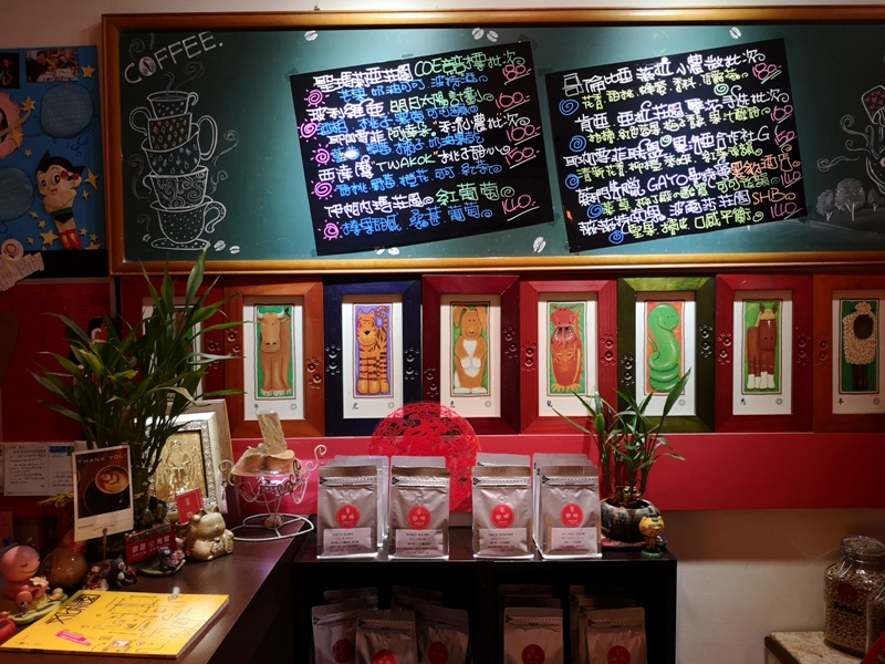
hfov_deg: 65.3
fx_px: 690
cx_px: 442
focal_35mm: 27
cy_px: 332
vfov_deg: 51.4
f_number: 1.8
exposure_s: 1/60
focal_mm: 3.95
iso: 400
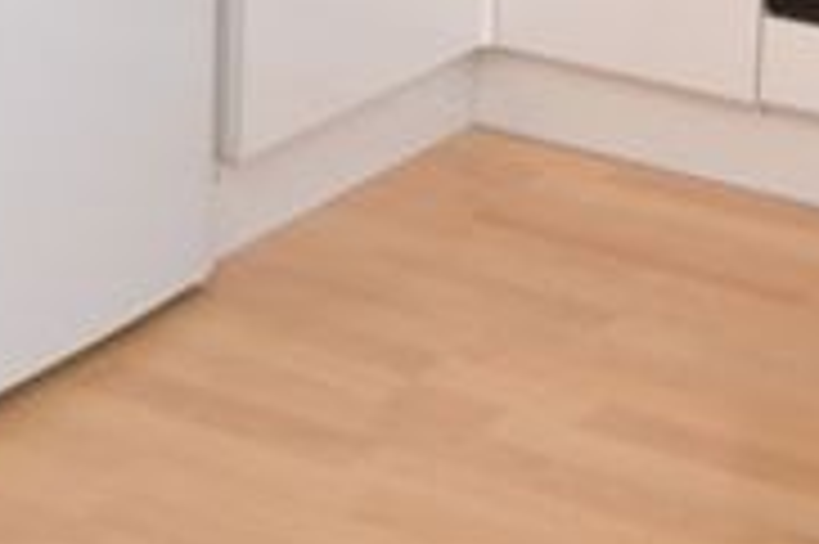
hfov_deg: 20.3
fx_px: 2159
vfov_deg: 13.2
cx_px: 938
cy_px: -369
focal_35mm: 95
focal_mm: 10
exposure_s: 1/80
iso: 400
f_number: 4.5
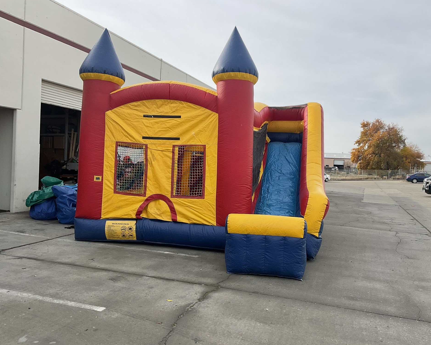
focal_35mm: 31
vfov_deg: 47.1
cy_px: 174
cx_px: 235
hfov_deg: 57.1
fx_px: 395
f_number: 1.8
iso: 16
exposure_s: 1/1577
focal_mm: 3
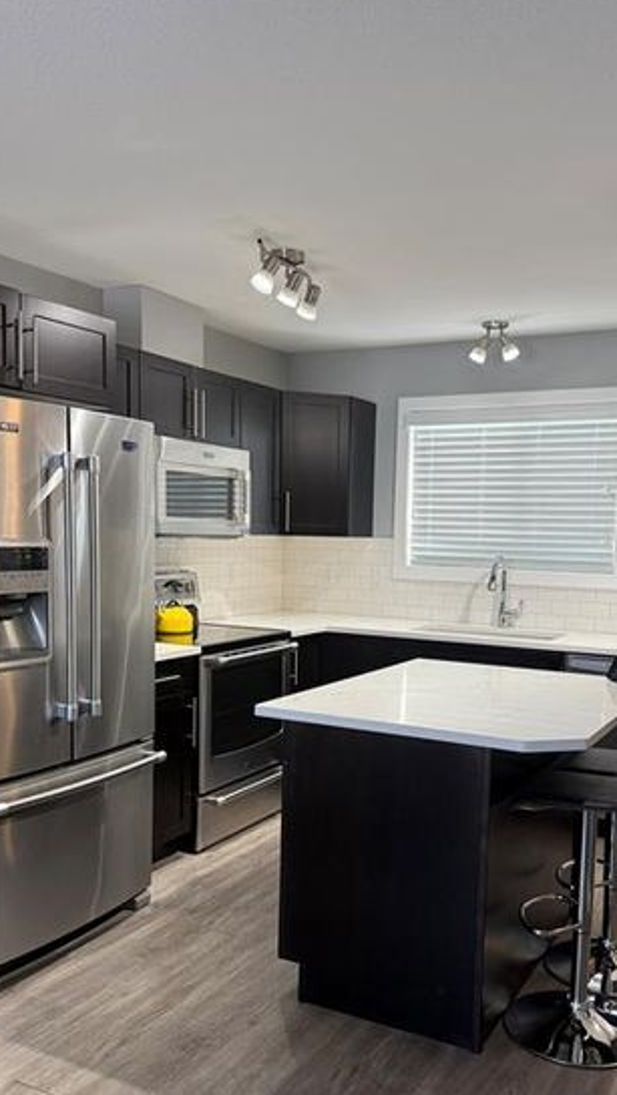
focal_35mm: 32
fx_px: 930
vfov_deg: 60.6
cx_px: 348
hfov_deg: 36.7
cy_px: 642
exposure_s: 1/120
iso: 160
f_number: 1.78
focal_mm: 6.76
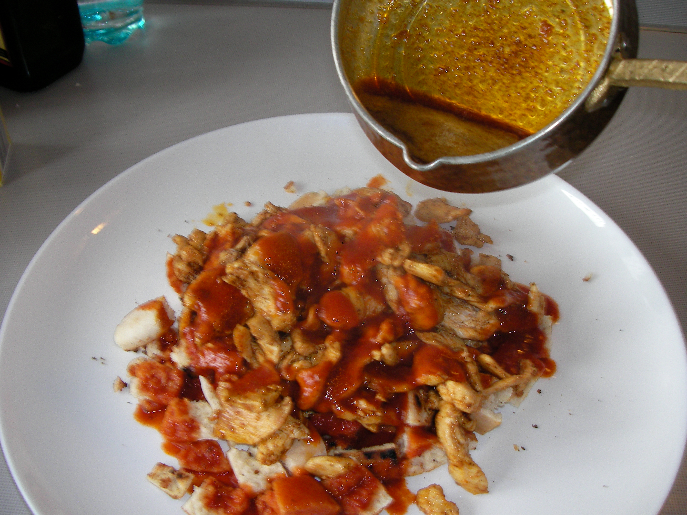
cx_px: 344
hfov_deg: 49.0
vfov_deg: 37.7
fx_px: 754
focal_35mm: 38
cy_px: 258
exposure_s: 1/30
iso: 100
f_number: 3.3
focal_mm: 6.3
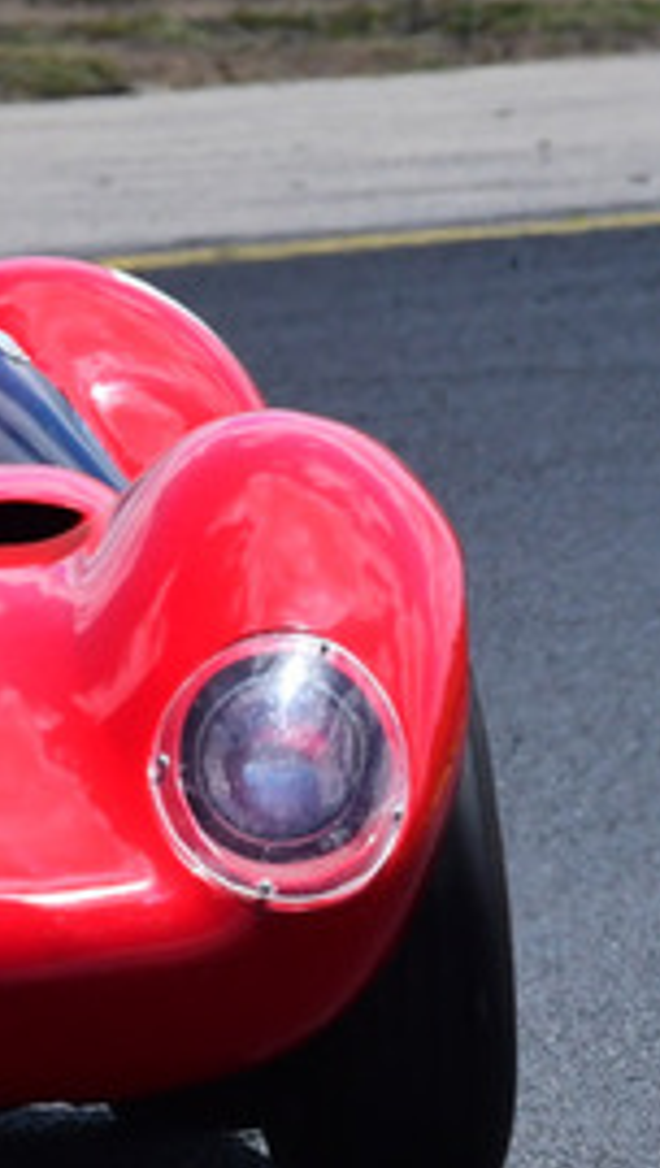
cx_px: -109
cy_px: 530
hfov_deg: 0.6
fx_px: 59344
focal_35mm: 1914
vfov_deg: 1.1
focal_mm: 410
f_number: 14
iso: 640
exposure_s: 1/640
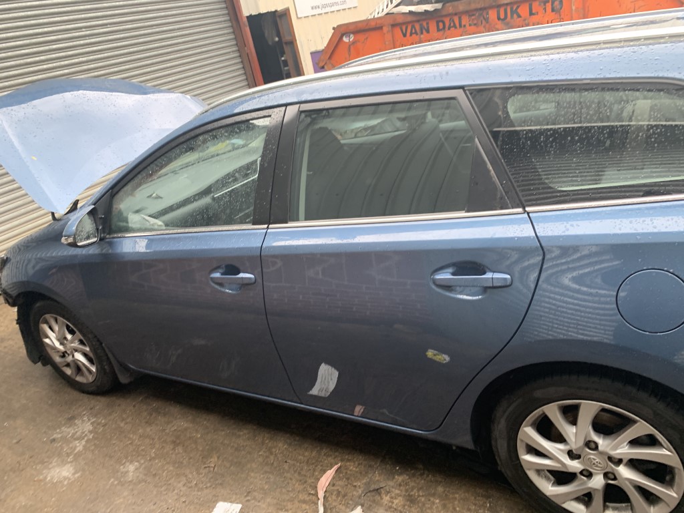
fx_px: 514
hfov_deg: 67.3
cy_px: 256
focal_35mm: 26
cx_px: 342
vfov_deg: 53.1
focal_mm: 4.25
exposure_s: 1/60
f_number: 1.8
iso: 125
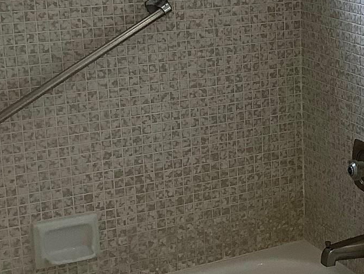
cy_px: 107
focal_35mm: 94
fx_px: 989
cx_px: 390
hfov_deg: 20.0
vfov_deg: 15.7
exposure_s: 1/120
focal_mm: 3.3
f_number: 2.4
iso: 80
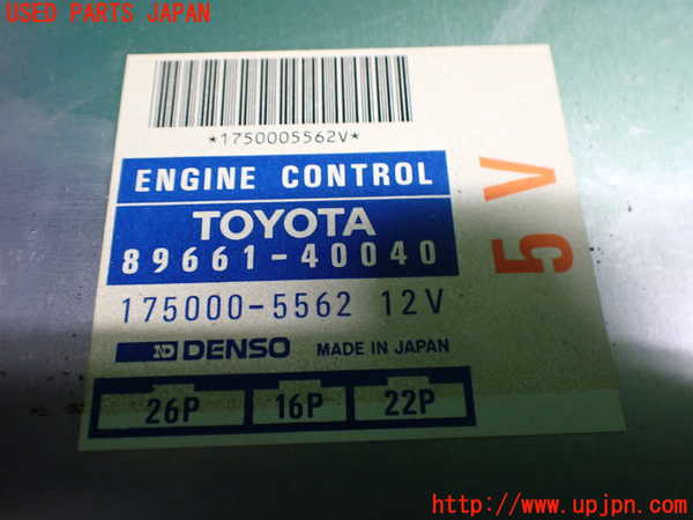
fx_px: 601
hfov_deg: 60.0
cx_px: 346
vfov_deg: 46.8
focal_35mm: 30
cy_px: 260
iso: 800
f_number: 2.3
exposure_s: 1/50
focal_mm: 5.4
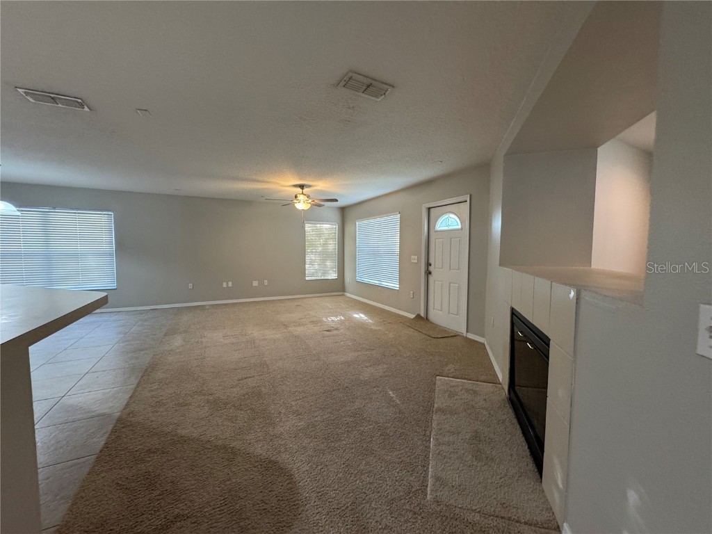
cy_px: 267
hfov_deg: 102.1
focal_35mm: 14
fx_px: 288
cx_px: 356
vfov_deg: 85.7
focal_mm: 2.22
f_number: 2.2
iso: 250
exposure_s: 1/60
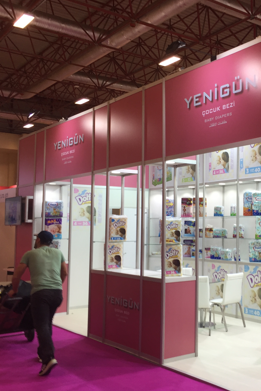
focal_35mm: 43
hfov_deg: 29.7
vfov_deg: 45.4
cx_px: 241
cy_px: 196
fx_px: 468
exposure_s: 1/50
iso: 32
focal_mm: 4.15
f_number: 2.2
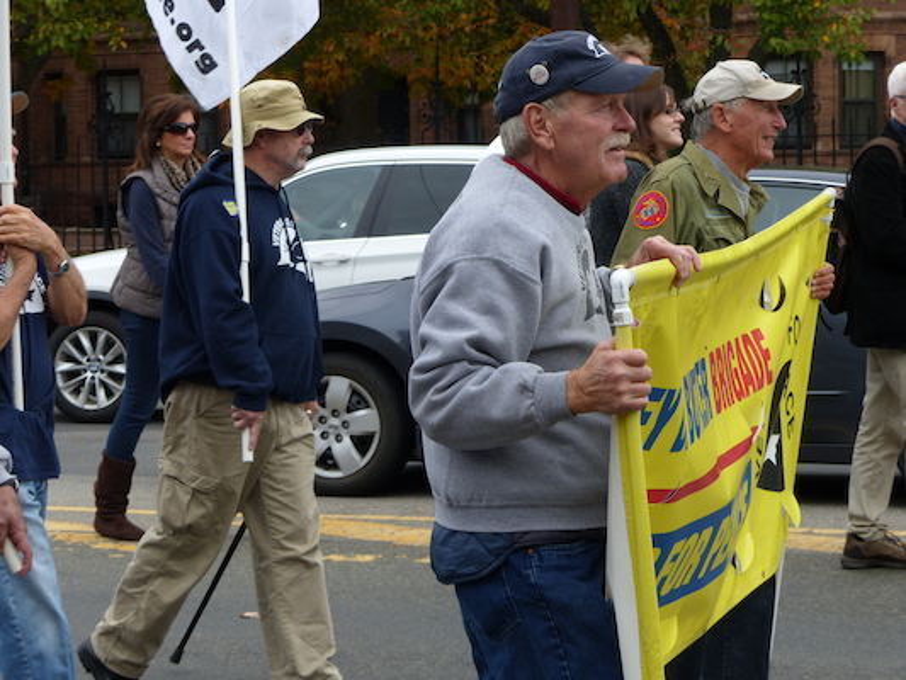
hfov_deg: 19.3
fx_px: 2670
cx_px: 453
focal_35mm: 102
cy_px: 340
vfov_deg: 14.5
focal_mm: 18.3
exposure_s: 1/320
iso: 100
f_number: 4
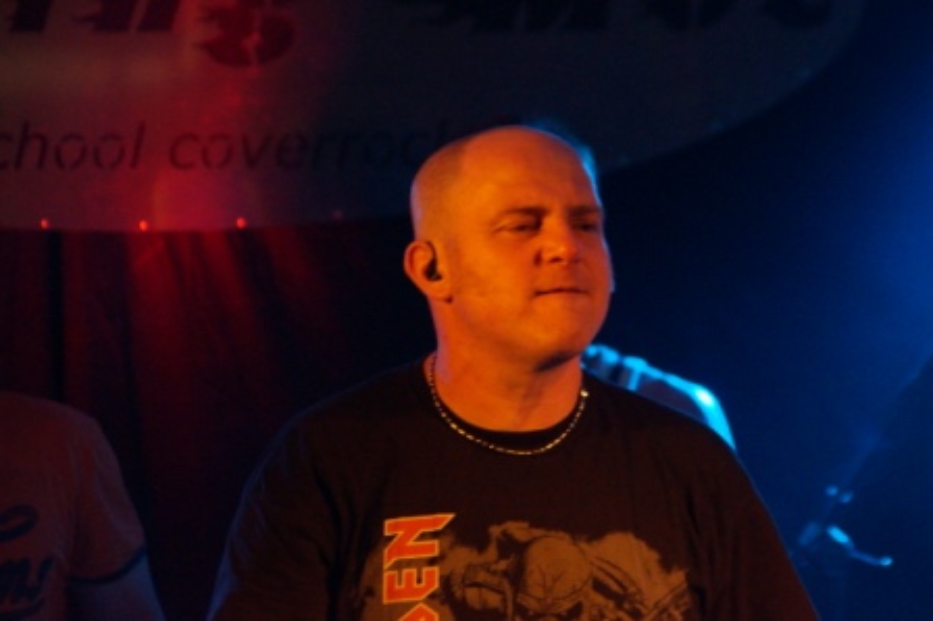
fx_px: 6992
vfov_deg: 5.1
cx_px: 466
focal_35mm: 270
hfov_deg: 7.6
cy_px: 310
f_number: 6.3
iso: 3200
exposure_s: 1/60
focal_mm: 180
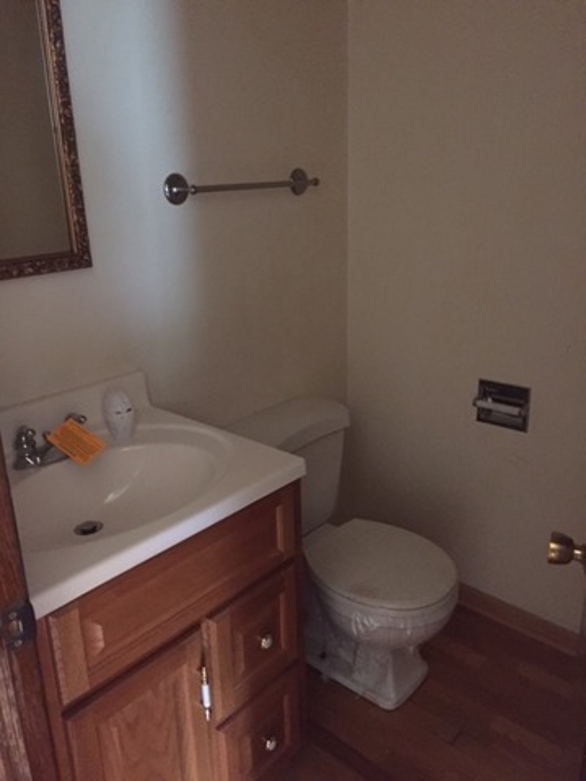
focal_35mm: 29
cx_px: 293
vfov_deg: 61.7
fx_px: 655
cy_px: 390
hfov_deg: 48.2
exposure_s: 1/15
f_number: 2.2
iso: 800
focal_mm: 4.15
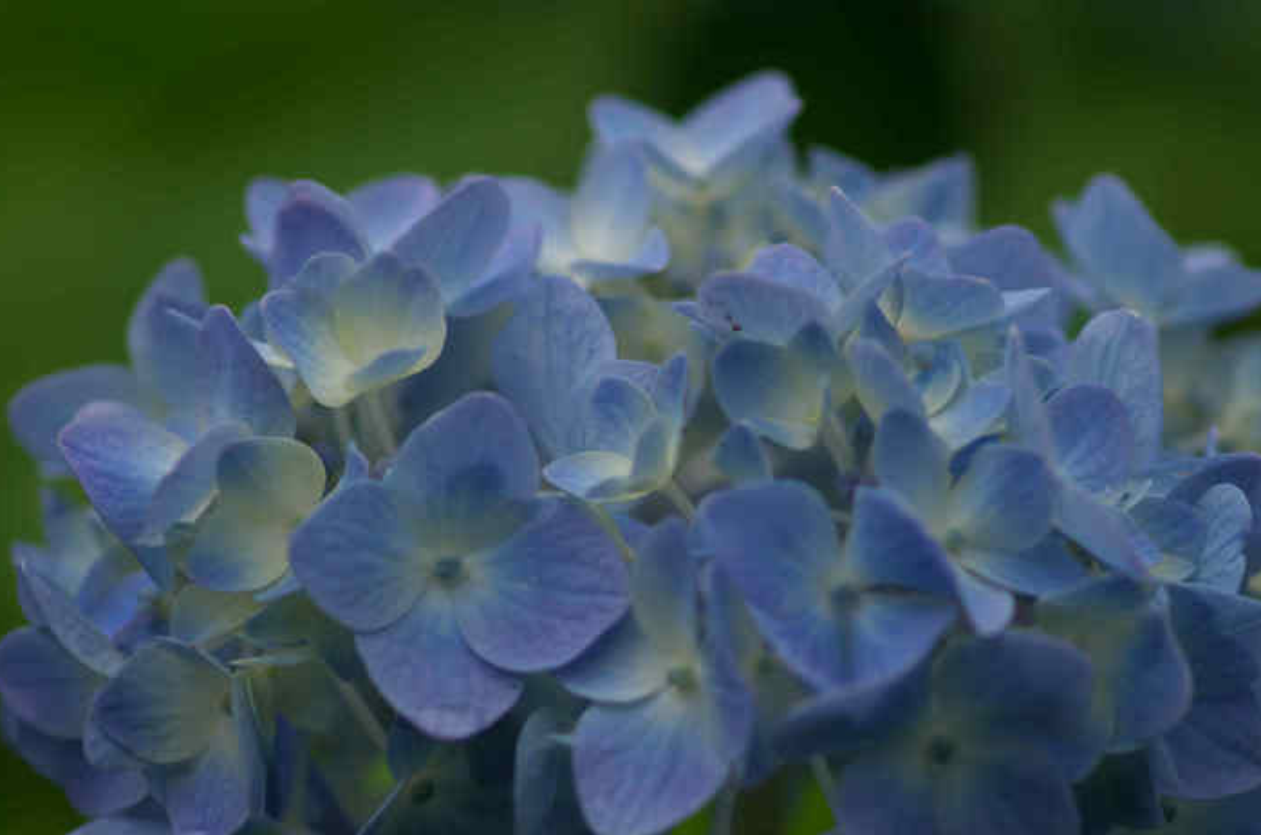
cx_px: 817
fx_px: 7689
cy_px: 539
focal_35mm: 220
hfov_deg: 9.4
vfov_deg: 6.2
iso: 100
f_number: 3.5
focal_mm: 100
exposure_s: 1/800
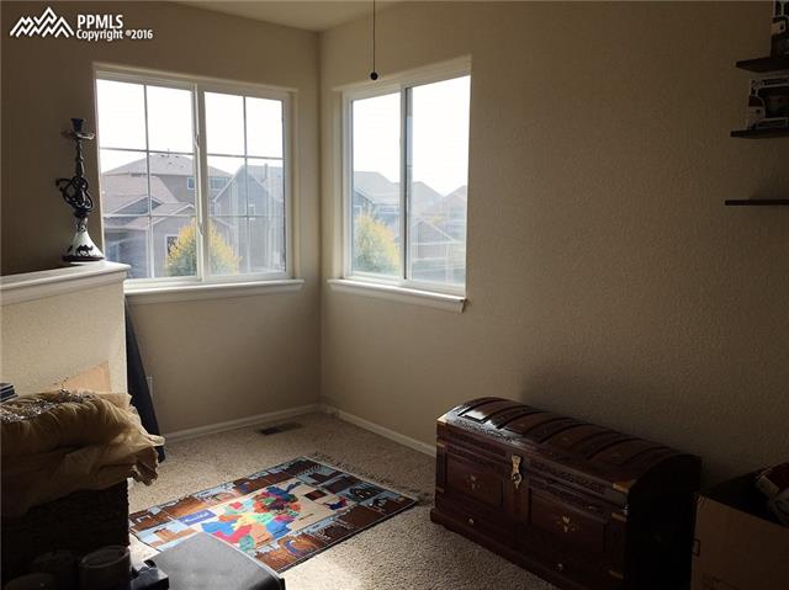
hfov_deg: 61.7
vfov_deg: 48.2
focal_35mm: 29
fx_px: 660
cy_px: 295
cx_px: 394
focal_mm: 4.15
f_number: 2.2
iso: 25
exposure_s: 1/323
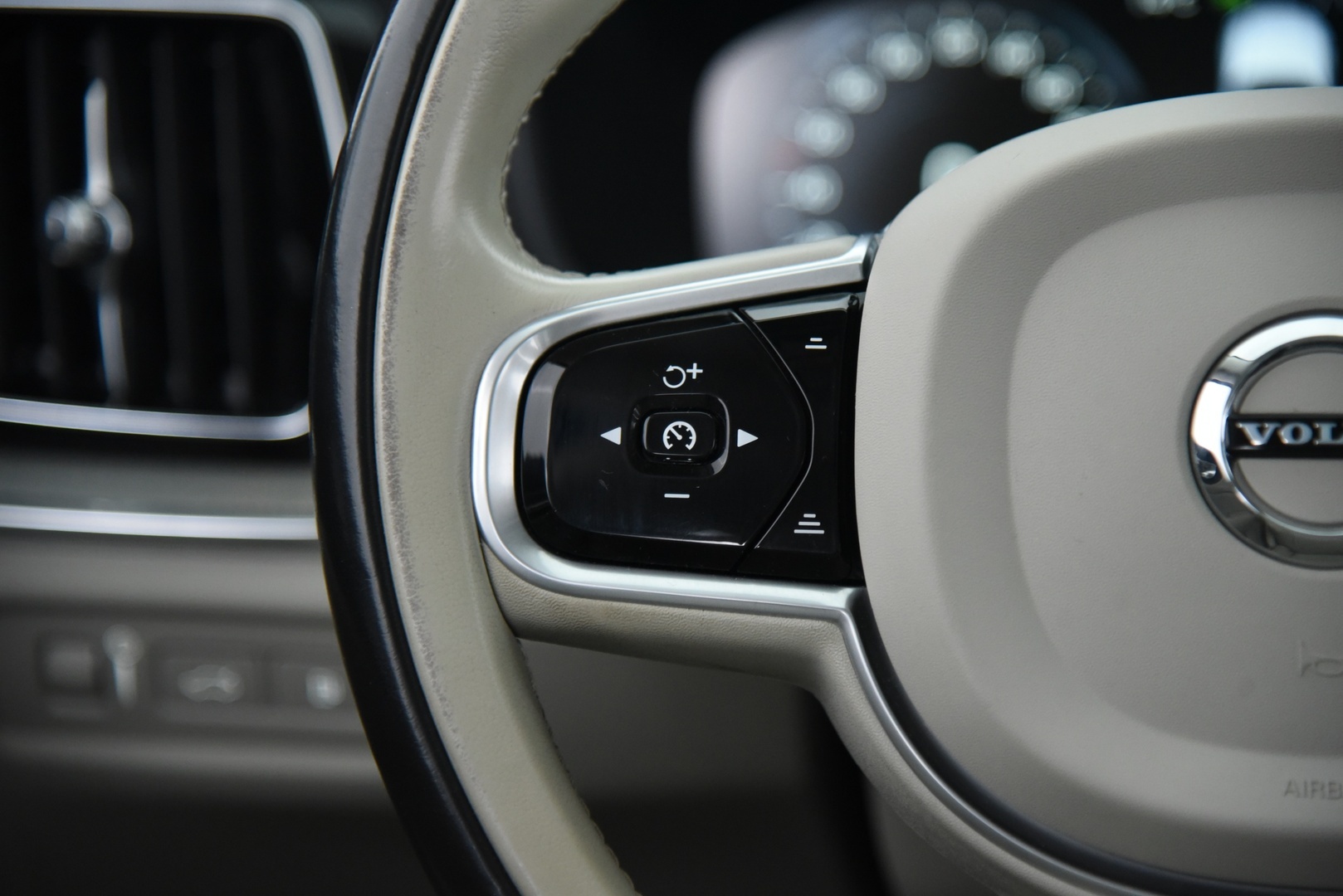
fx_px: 4478
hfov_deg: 17.1
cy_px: 448
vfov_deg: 11.4
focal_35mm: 120
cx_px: 672
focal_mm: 120
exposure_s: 1/40
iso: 4000
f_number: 4
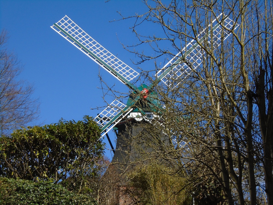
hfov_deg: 21.1
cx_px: 136
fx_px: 733
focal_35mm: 93
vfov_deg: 15.9
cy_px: 102
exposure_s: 1/500
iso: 100
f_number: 5.1
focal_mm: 16.4
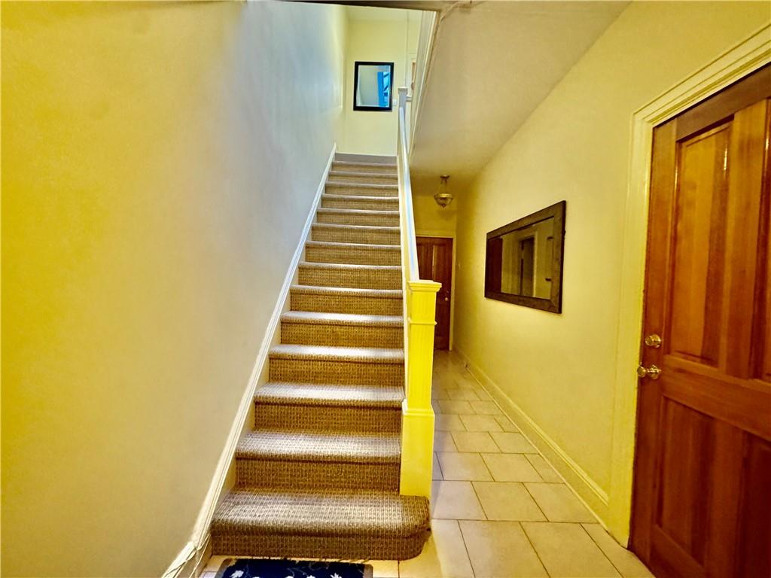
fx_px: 312
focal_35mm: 14
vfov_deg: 85.7
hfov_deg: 102.1
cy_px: 289
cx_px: 386
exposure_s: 1/30
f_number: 2.2
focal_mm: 2.22
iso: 1250
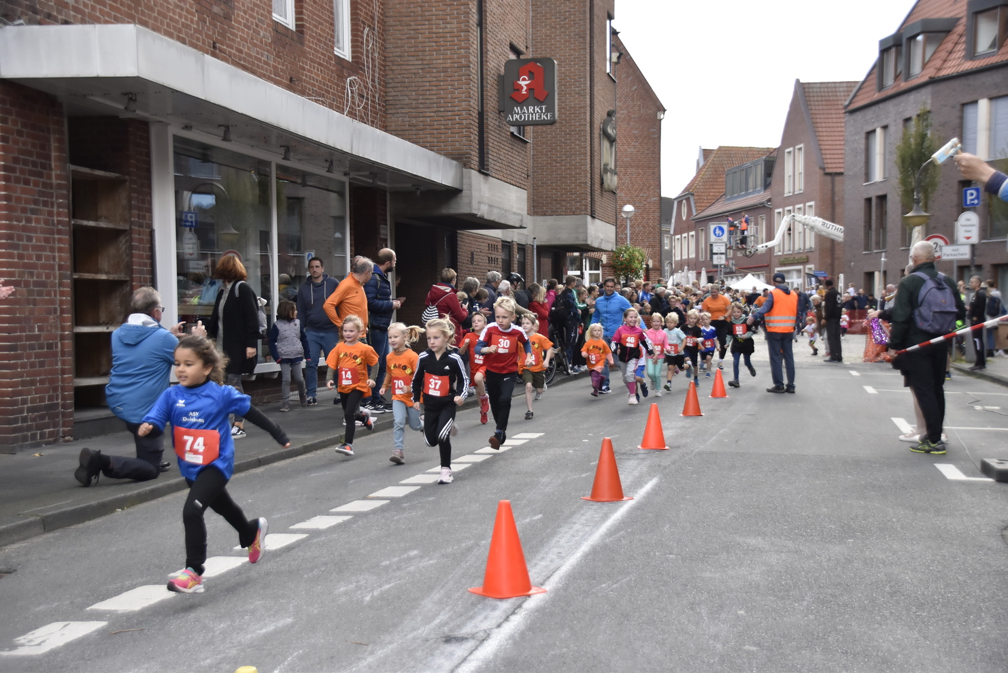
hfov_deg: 41.1
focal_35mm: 48
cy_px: 336
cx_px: 504
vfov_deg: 28.1
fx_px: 1344
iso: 720
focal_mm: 32
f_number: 4.2
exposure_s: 1/1000
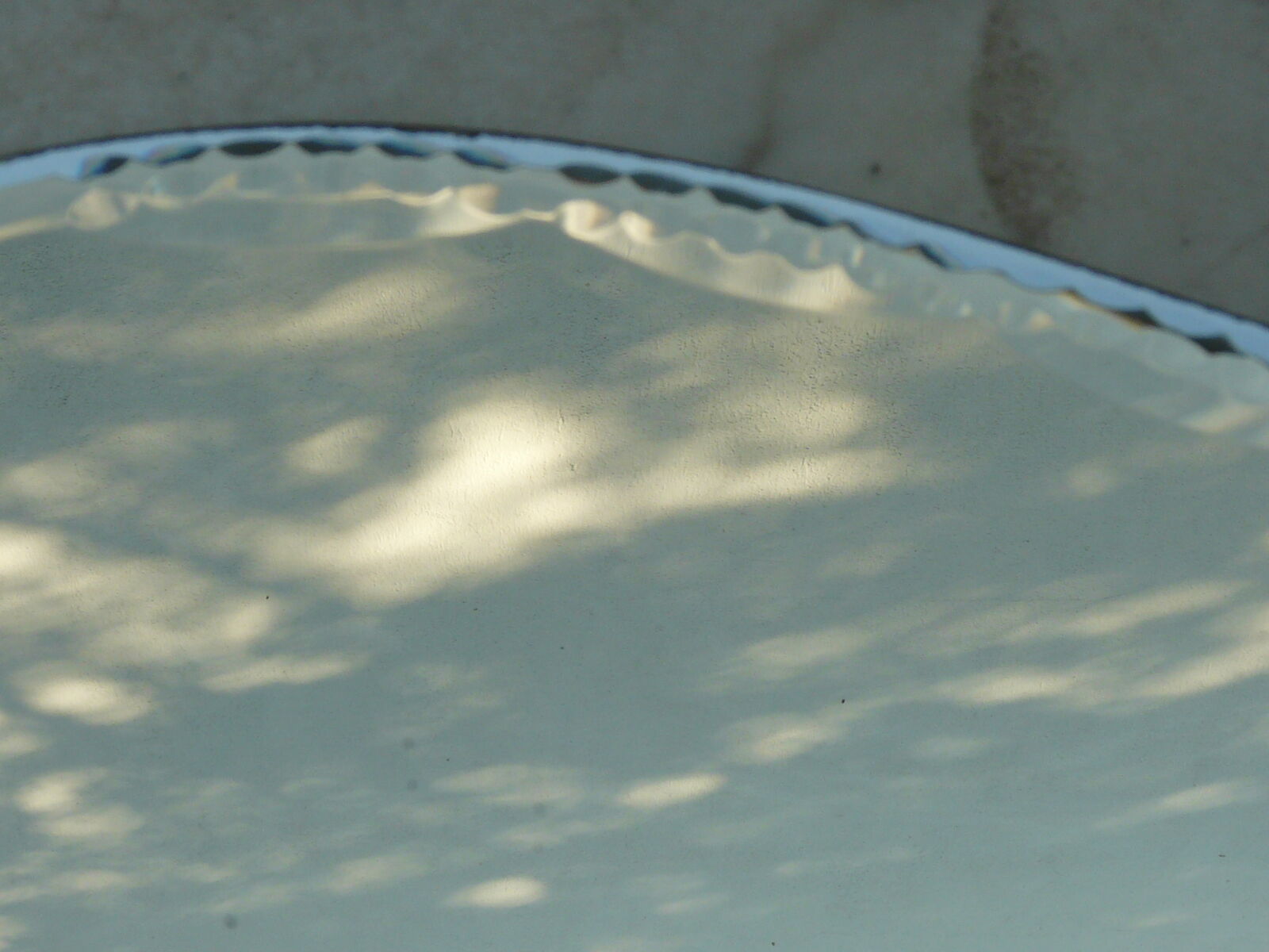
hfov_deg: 30.3
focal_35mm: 64
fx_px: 2346
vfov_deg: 22.9
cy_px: 476
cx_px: 634
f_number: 5.6
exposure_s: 1/200
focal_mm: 6.5
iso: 100
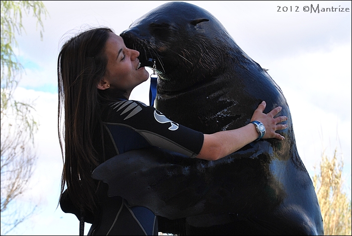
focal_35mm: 82
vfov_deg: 16.6
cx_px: 176
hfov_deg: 24.6
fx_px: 808
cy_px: 118
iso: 100
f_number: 6.3
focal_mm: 55
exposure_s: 1/160
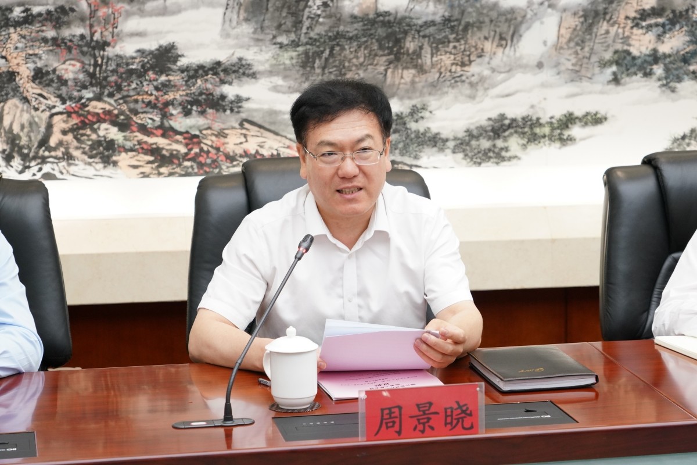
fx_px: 1471
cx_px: 348
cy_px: 232
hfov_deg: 26.7
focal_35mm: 76
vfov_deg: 17.9
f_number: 7.1
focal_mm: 76
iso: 2500
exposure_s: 1/100
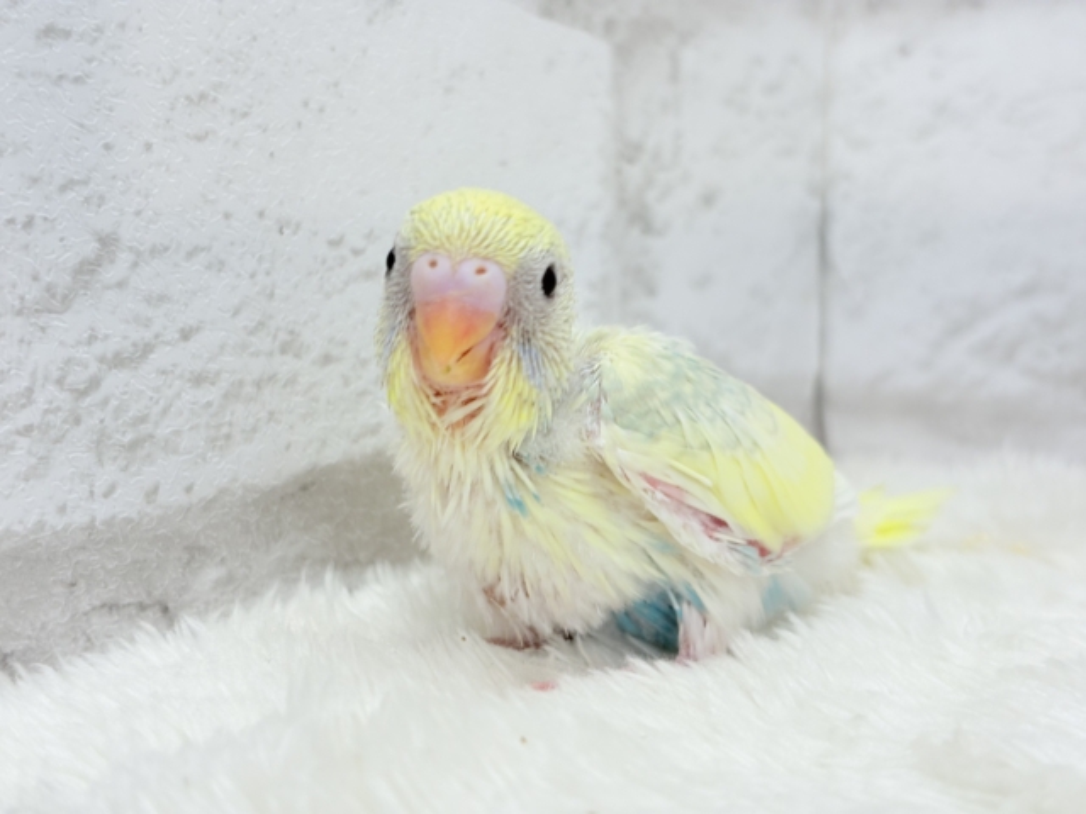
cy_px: 407
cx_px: 543
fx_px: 1631
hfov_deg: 36.8
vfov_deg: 28.0
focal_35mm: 52
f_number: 1.6
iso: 32
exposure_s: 1/50
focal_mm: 5.96
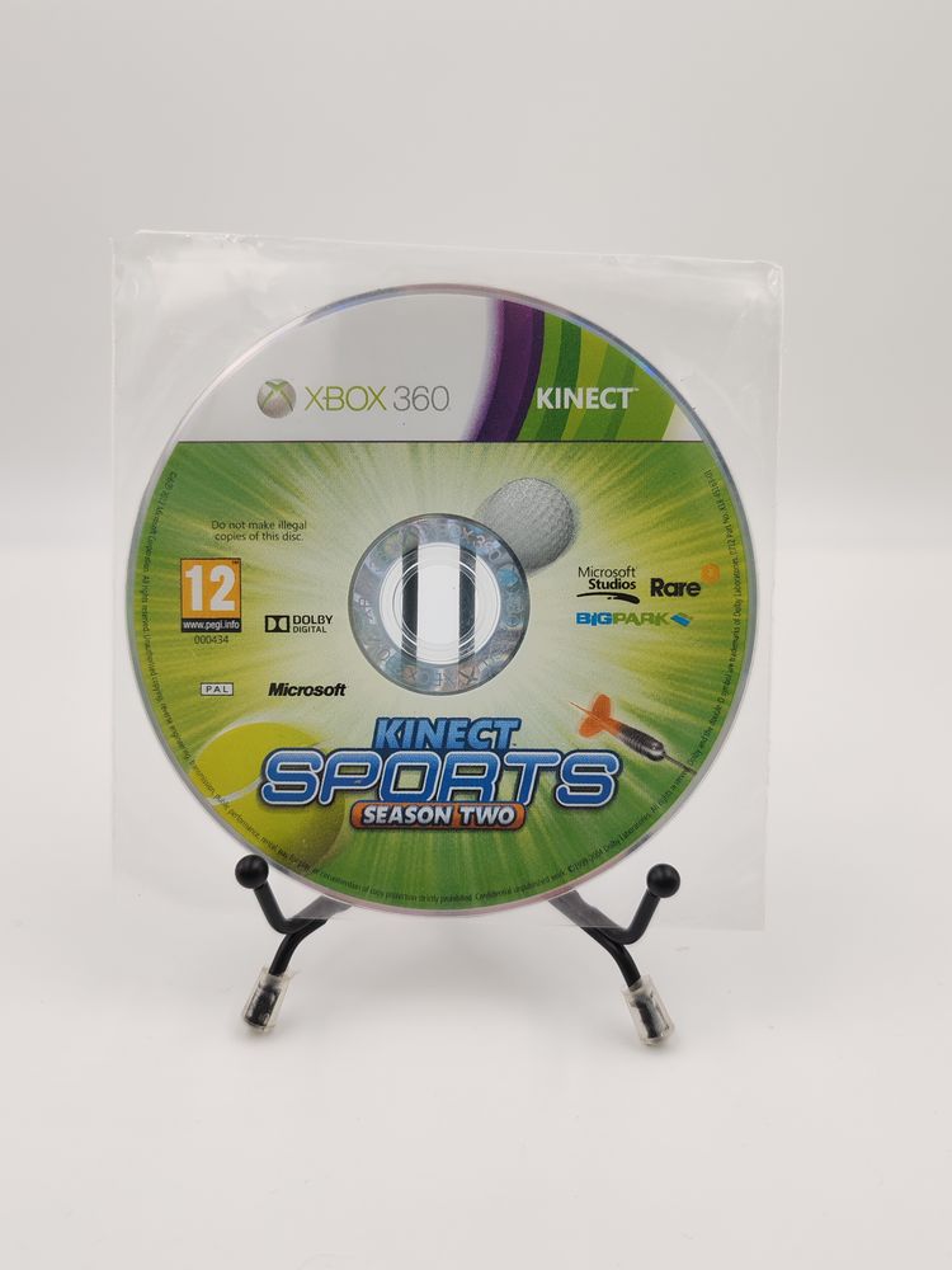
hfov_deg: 51.4
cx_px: 476
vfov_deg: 65.3
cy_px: 635
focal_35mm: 27
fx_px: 990
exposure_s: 1/100
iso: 640
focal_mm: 6.12
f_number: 1.9
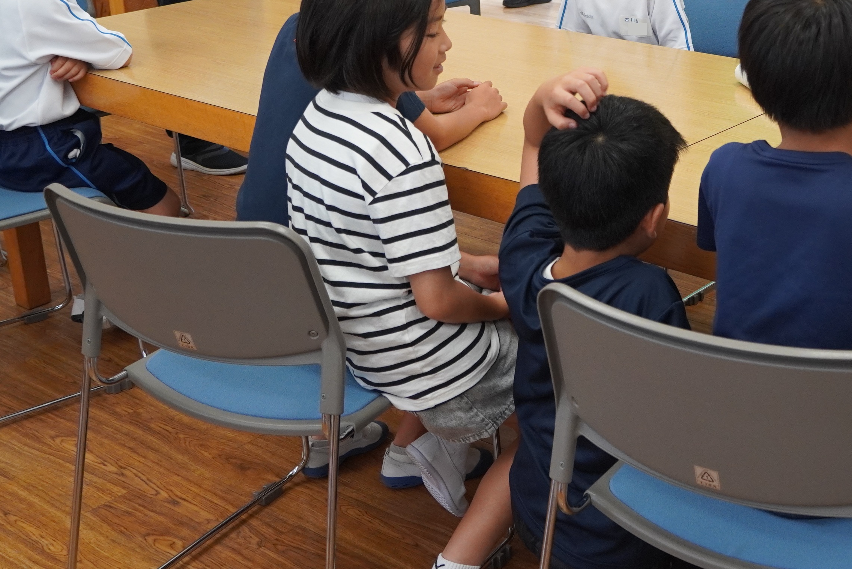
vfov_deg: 24.0
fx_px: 1326
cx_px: 692
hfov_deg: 34.4
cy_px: 138
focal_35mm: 56
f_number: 4
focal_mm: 20
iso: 1000
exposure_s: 1/160
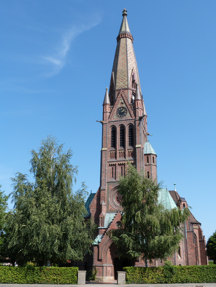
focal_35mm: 34
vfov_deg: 54.0
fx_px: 283
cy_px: 144
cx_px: 108
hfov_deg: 41.8
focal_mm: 6.1
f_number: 5.6
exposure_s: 1/320
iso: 100
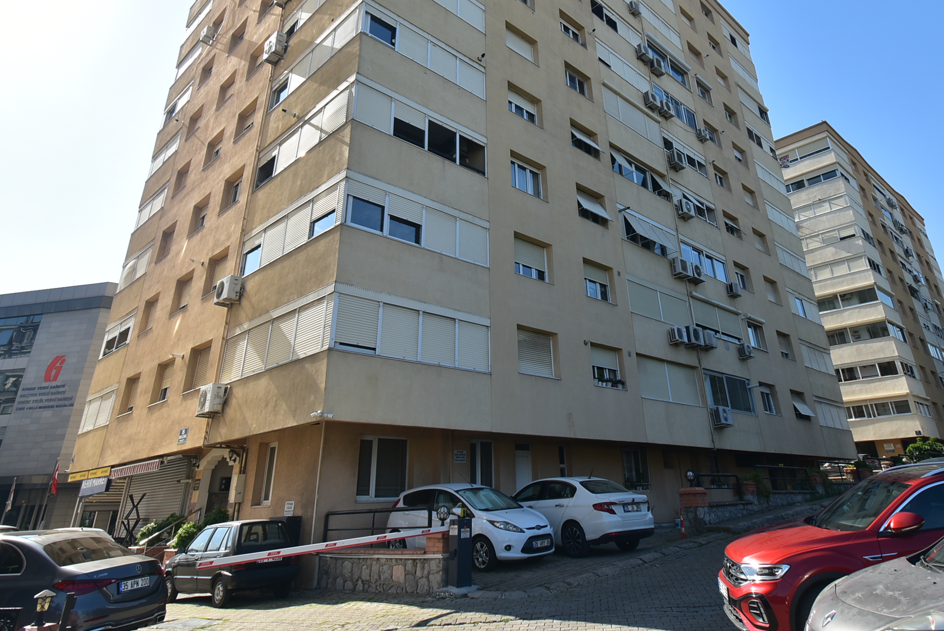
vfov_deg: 58.1
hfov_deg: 81.0
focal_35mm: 21
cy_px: 203
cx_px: 507
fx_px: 551
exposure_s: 1/200
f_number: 7.1
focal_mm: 10
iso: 100
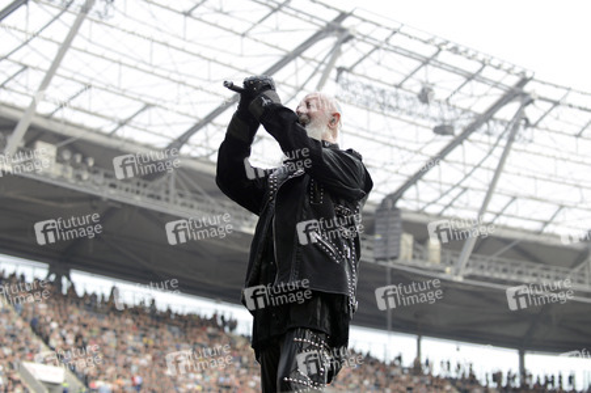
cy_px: 196
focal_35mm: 70
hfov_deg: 28.9
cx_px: 296
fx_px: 1148
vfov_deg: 19.4
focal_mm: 70
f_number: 3.5
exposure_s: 1/800
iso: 400
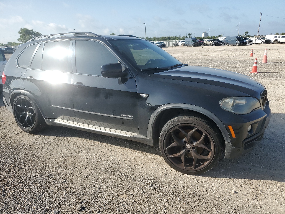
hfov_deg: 67.3
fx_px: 214
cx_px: 142
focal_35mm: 26
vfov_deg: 53.1
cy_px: 107
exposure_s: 1/2500
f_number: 1.5
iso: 50
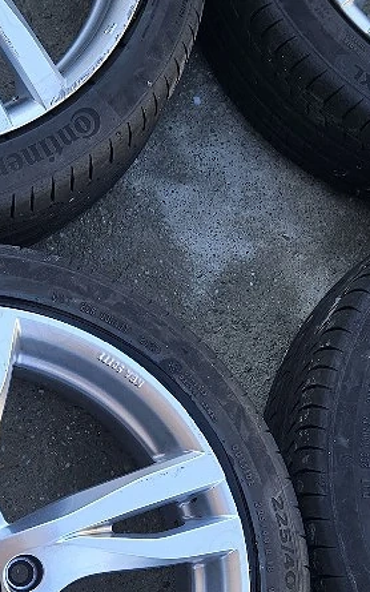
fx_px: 1178
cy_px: 343
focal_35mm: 73
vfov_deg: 28.2
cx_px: 192
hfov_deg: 17.8
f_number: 1.8
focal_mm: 5.4
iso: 32
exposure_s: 1/182
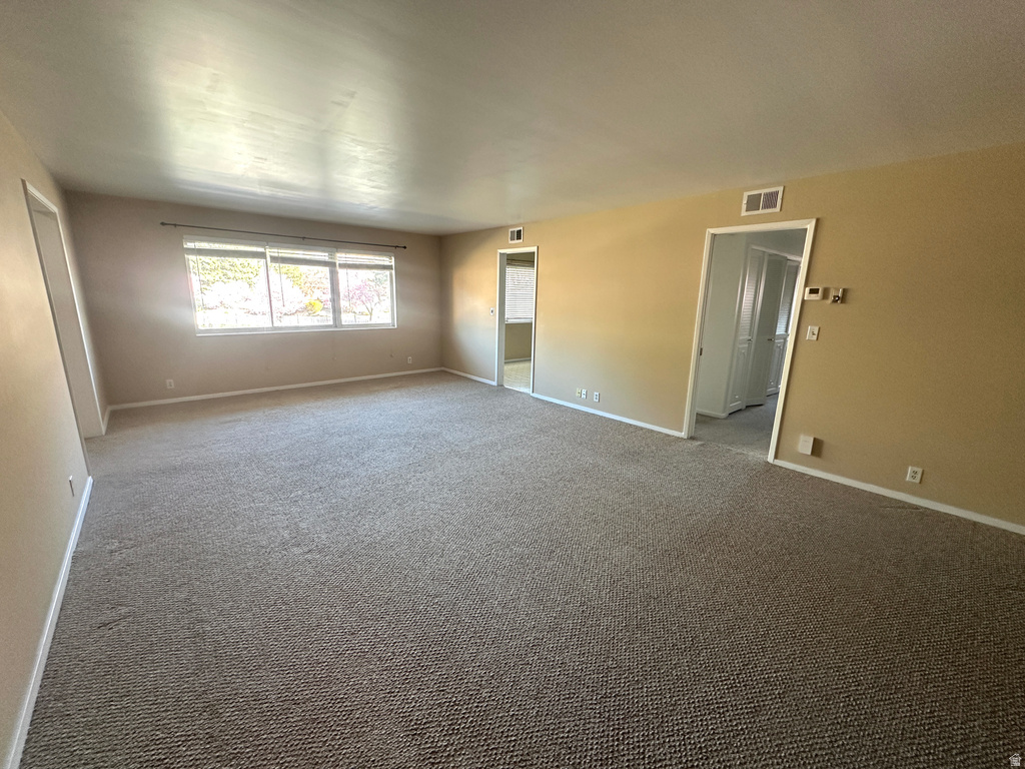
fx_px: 415
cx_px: 512
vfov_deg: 85.7
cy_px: 384
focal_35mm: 14
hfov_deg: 102.1
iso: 250
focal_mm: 2.22
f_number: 2.2
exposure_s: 1/99
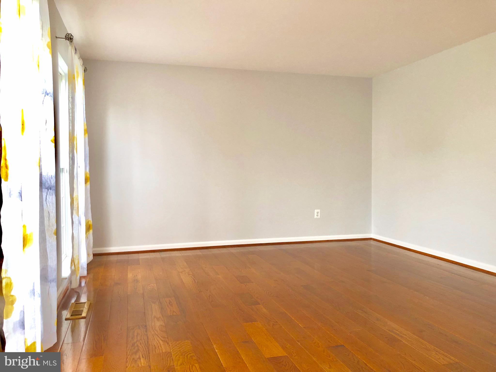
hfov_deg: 63.4
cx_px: 248
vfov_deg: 49.7
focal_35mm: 28
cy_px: 186
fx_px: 401
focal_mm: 3.99
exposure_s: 1/30
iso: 20
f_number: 1.8
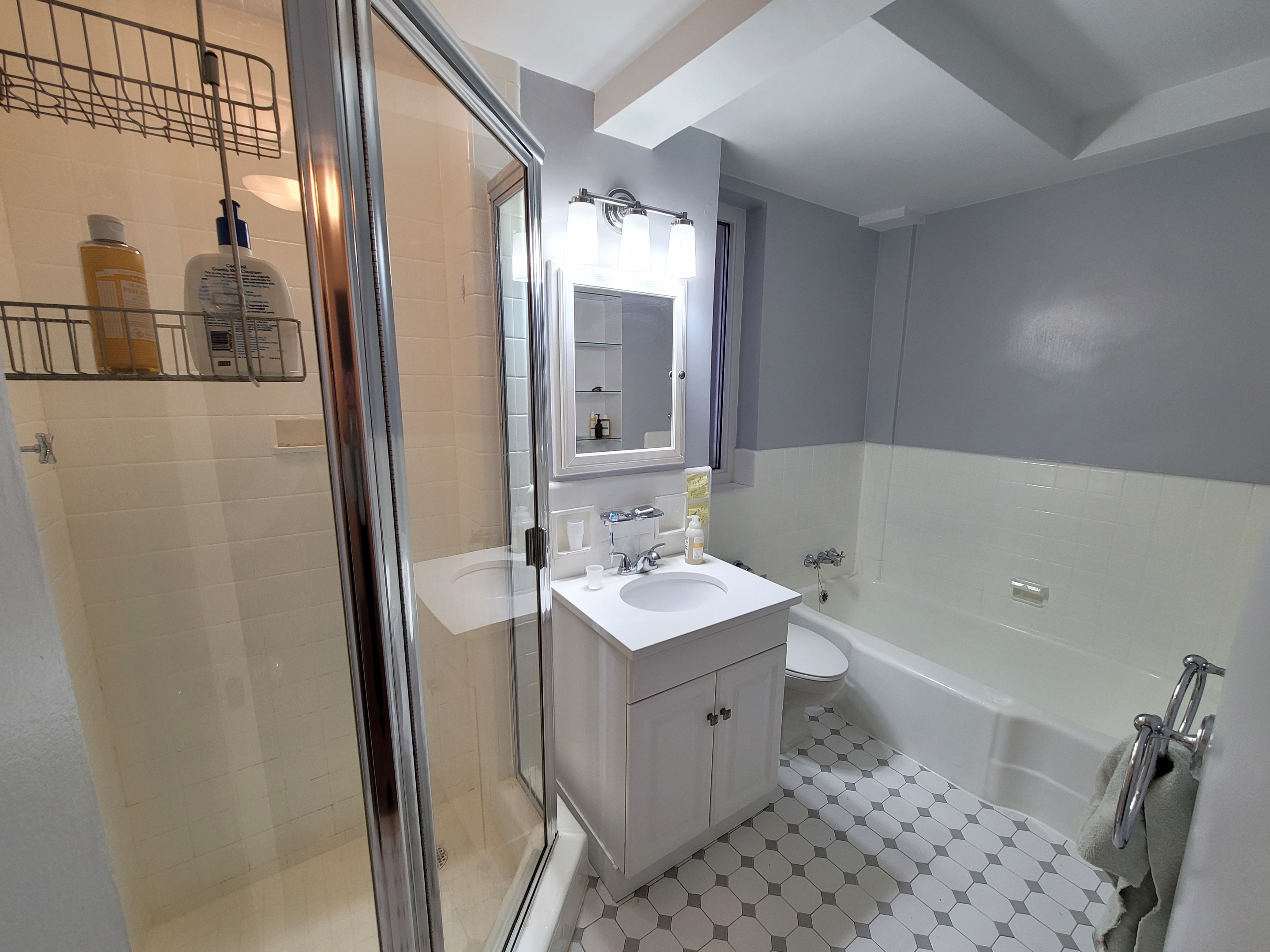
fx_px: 477
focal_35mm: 13
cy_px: 476
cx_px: 635
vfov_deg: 89.9
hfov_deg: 106.2
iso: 125
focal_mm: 2.2
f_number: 2.2
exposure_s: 1/59
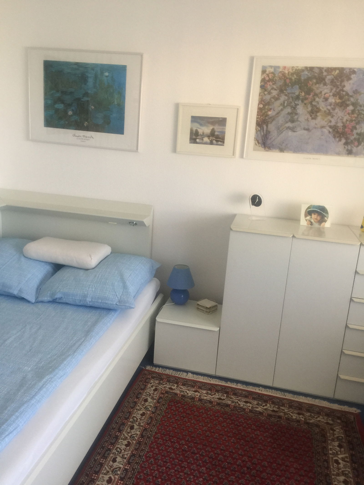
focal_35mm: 29
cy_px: 242
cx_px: 182
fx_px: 407
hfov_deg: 48.2
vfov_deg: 61.7
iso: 64
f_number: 2.2
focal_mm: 4.15
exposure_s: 1/17
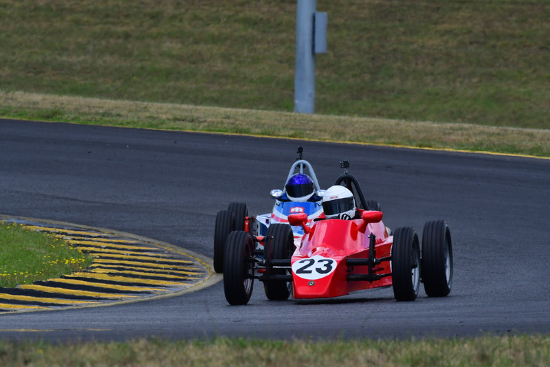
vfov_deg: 2.0
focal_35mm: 675
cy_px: 184
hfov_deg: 3.1
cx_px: 275
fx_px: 10316
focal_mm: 450
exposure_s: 1/640
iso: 500
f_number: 11
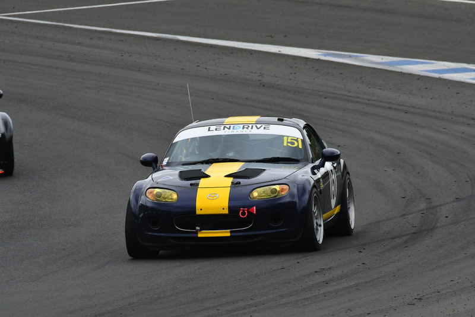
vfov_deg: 1.8
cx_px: 238
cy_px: 158
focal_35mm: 750
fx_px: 9899
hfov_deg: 2.7
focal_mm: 500
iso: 800
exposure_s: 1/640
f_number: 11
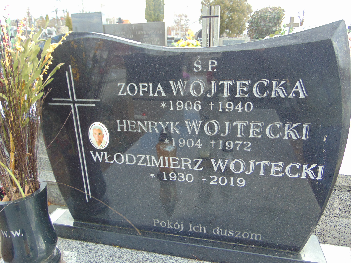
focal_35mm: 25
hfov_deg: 69.4
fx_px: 253
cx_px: 176
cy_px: 132
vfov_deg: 54.9
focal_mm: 4.5
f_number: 3
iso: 80
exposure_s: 1/80
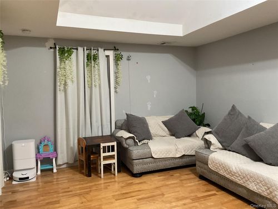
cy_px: 104
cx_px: 139
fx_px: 233
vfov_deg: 48.2
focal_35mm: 29
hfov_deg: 61.7
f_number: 1.8
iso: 250
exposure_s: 1/60
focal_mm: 3
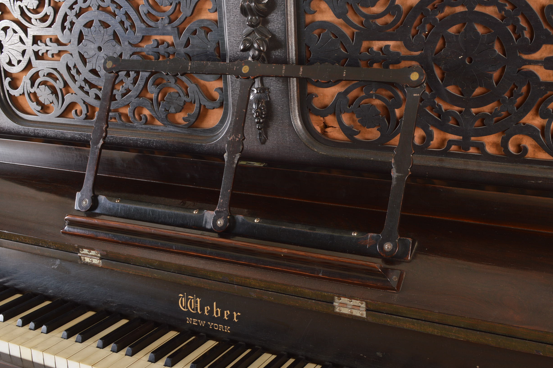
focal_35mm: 48
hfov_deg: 41.1
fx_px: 737
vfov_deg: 28.0
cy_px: 212
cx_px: 285
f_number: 9
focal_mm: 26
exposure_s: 1/125
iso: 100
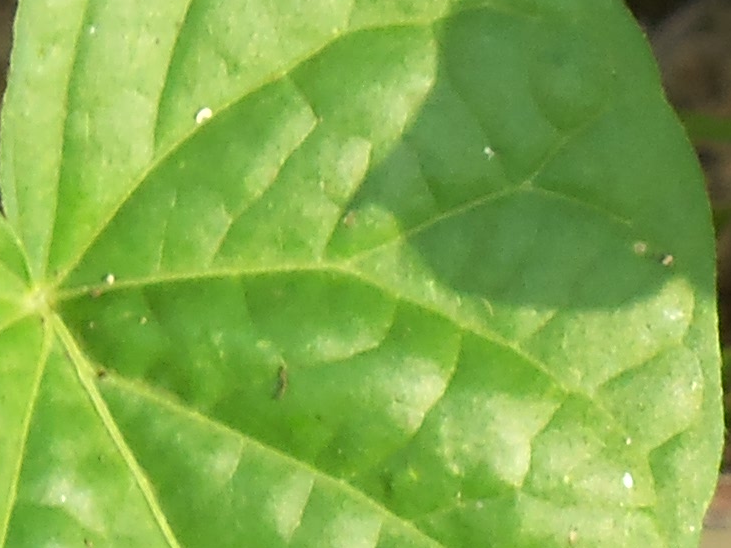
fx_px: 27258
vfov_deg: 1.2
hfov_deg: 1.5
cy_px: -120
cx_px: 961
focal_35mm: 1291
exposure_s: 1/100
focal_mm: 39.4
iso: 80
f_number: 5.7
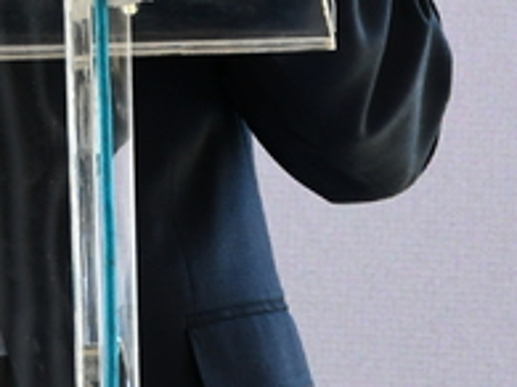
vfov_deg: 1.9
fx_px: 11553
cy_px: -407
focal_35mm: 774
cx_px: -66
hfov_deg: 2.6
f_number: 5.6
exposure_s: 1/200
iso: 1000
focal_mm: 105
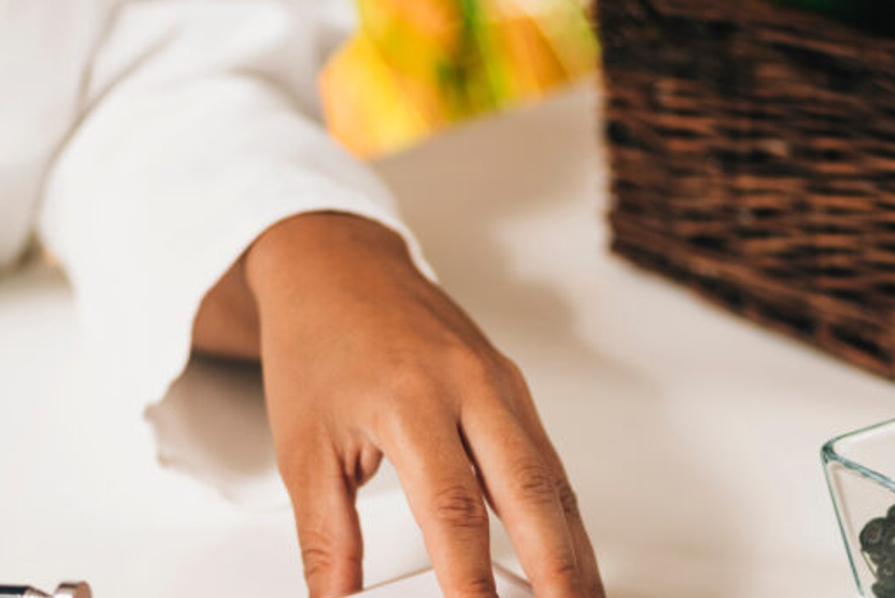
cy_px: 322
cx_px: 510
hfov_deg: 9.8
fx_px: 5197
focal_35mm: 209
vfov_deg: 6.6
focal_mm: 105
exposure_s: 1/160
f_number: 3
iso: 64
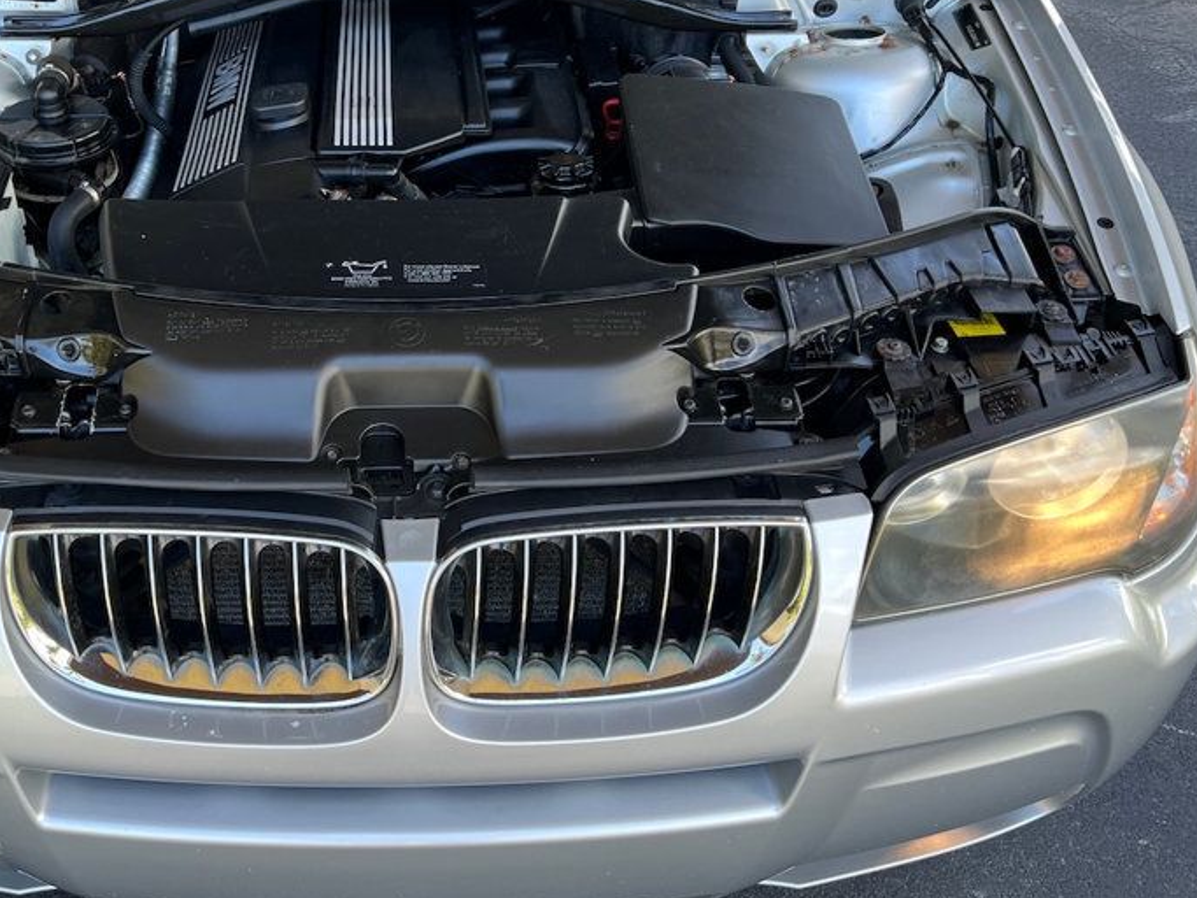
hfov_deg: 47.1
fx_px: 1348
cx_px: 405
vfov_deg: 36.5
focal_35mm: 39
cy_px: 316
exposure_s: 1/121
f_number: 1.5
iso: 32
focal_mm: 5.7
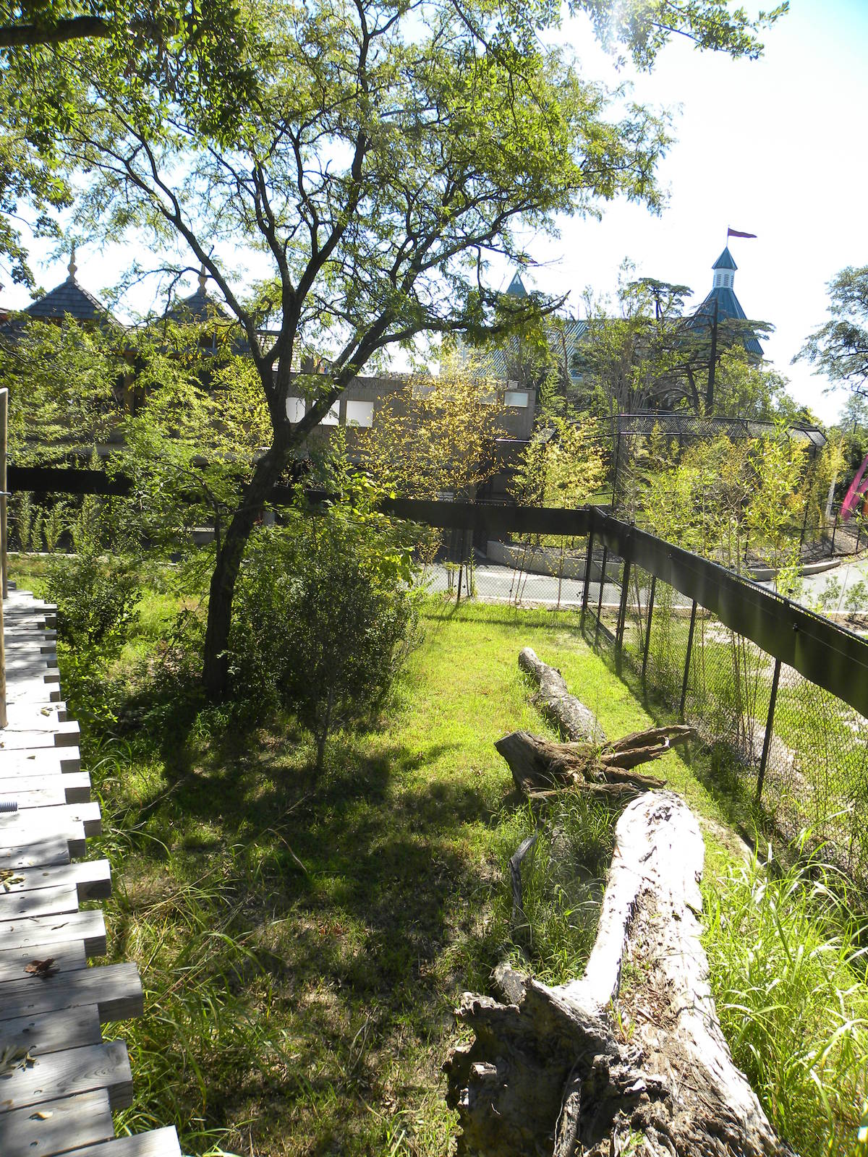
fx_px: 869
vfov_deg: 67.3
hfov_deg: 53.1
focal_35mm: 26
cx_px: 434
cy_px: 578
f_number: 4.5
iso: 64
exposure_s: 1/190
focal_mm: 4.6
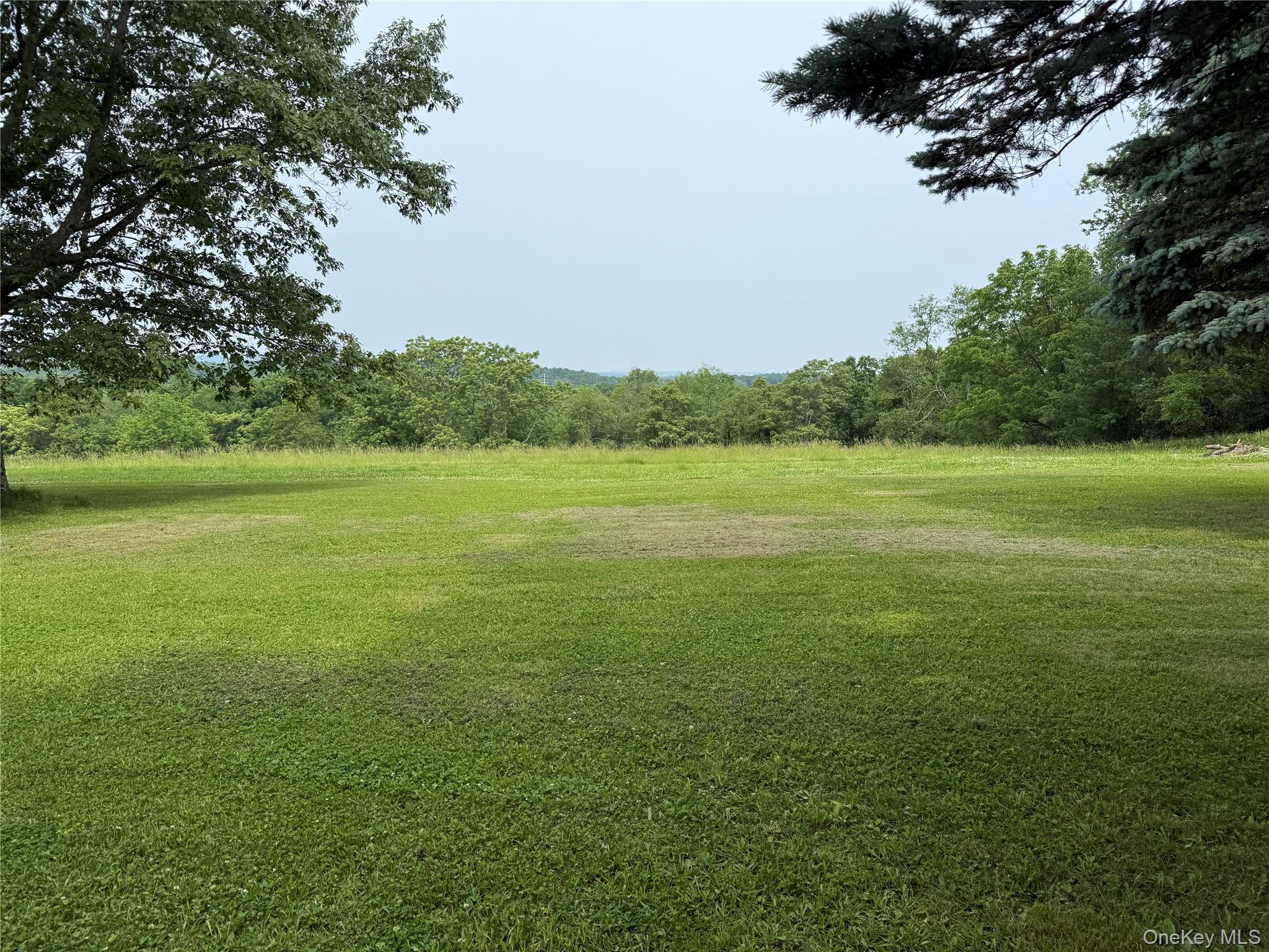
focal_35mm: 24
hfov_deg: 71.6
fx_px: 880
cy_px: 476
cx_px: 634
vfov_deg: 56.8
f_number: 1.78
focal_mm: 6.76
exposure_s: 1/3279
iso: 80
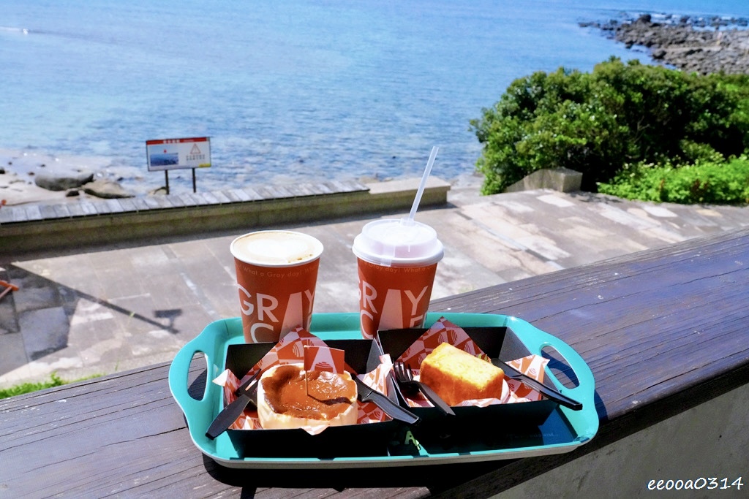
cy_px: 250
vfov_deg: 38.9
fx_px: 707
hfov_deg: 55.8
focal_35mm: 34
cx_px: 374
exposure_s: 1/5000
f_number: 13
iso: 6400
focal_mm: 34
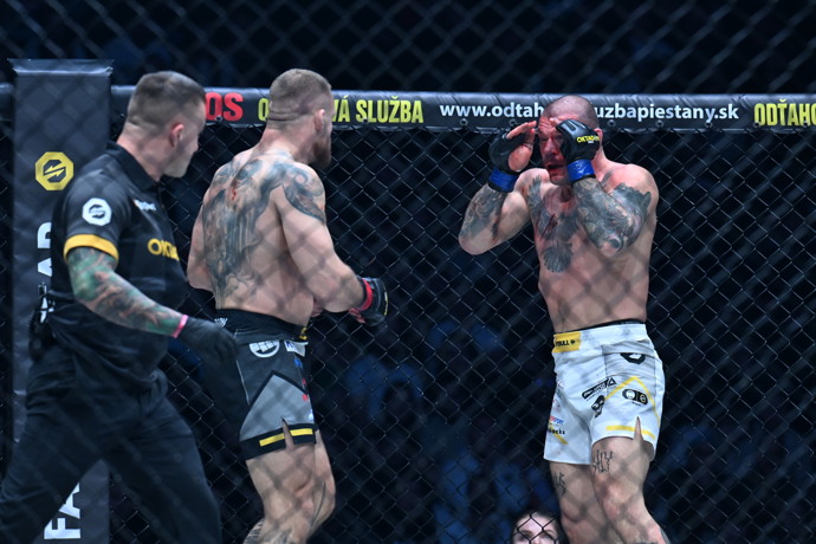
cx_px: 408
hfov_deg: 6.9
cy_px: 272
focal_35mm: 300
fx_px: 6799
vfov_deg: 4.6
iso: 1600
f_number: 4
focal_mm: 200
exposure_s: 1/640
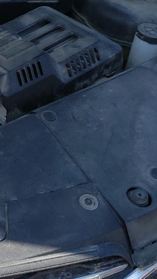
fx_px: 725
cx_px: -179
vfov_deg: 21.7
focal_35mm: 98
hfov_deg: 11.0
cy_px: 100
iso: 50
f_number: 1.5
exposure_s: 1/1667
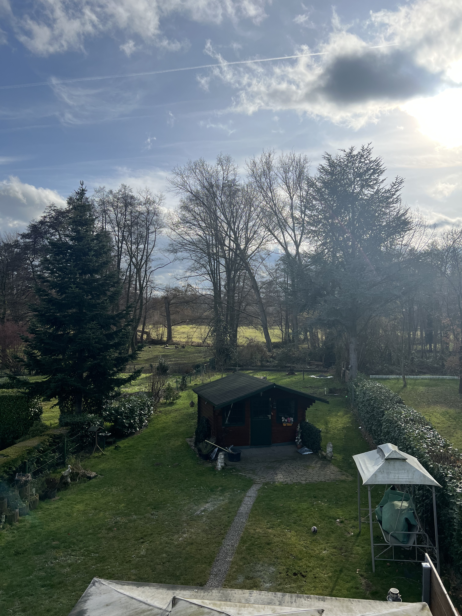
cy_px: 308
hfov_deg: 53.1
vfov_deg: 67.3
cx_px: 231
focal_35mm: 26
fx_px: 463
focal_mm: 5.7
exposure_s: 1/6579
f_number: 1.5
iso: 50
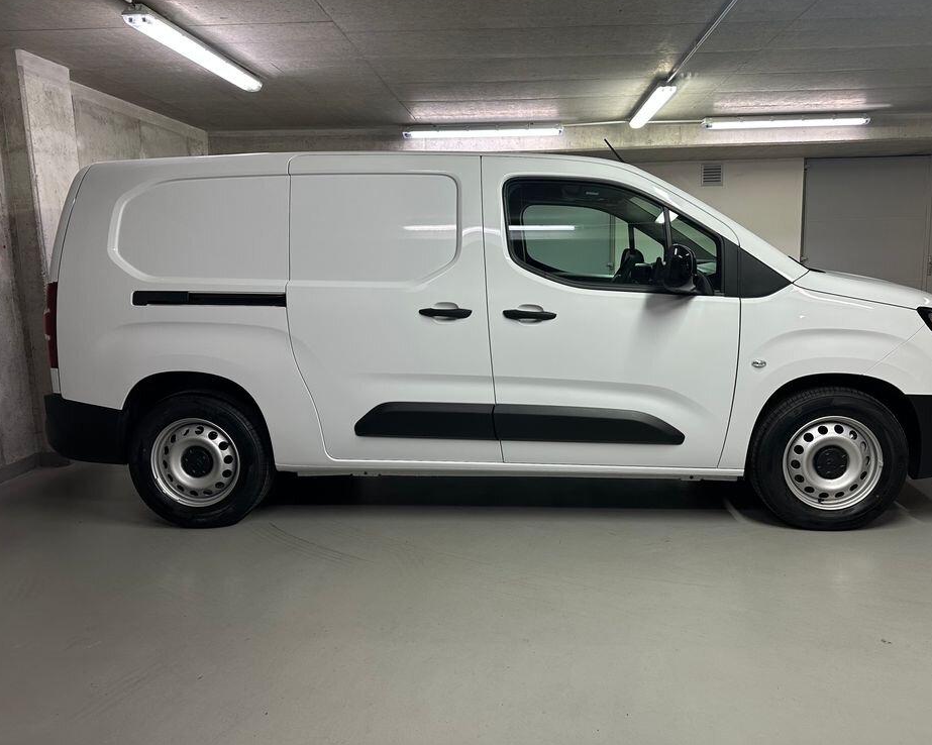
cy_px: 358
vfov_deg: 54.9
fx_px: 717
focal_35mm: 26
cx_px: 511
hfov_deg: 65.9
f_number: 1.78
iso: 125
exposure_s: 1/50
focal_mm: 6.86
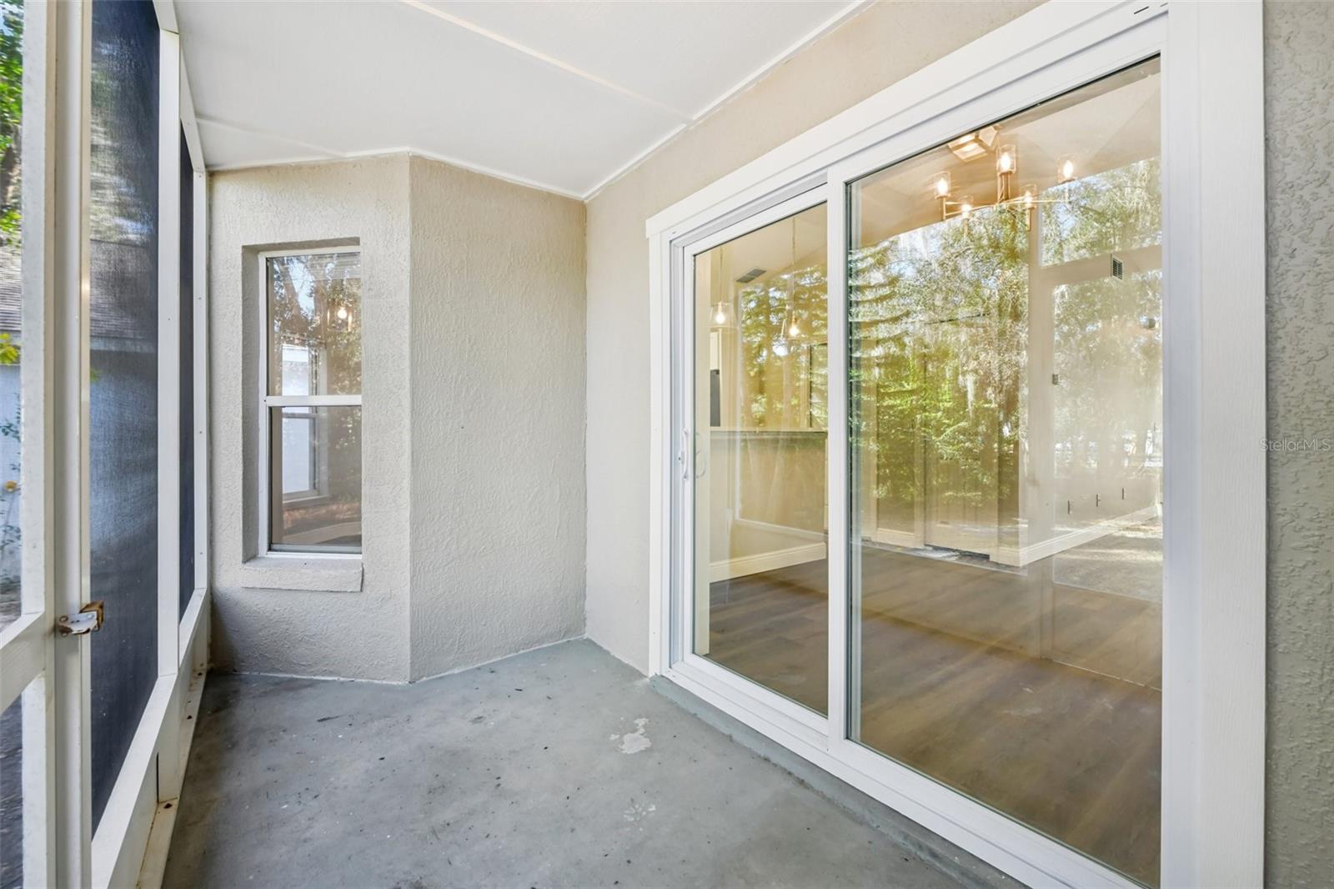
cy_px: 444
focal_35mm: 15
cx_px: 667
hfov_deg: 100.4
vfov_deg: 77.3
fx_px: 556
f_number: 8
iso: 400
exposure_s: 1/20
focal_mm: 15
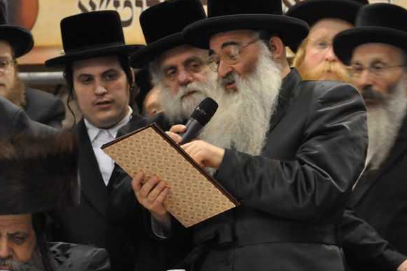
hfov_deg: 5.3
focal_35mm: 386
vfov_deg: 3.6
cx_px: 214
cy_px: 119
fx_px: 4359
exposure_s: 1/50
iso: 2000
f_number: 5.6
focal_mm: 165
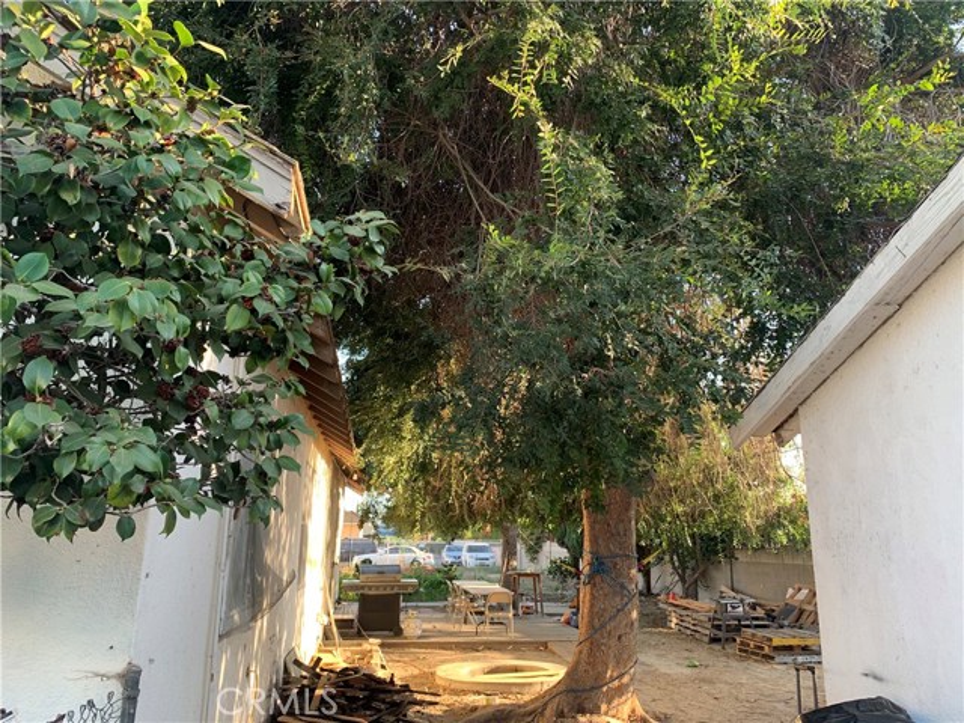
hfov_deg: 67.3
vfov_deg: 53.1
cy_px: 362
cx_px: 482
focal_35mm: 26
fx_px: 724
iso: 32
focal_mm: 4.25
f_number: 1.8
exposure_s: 1/122
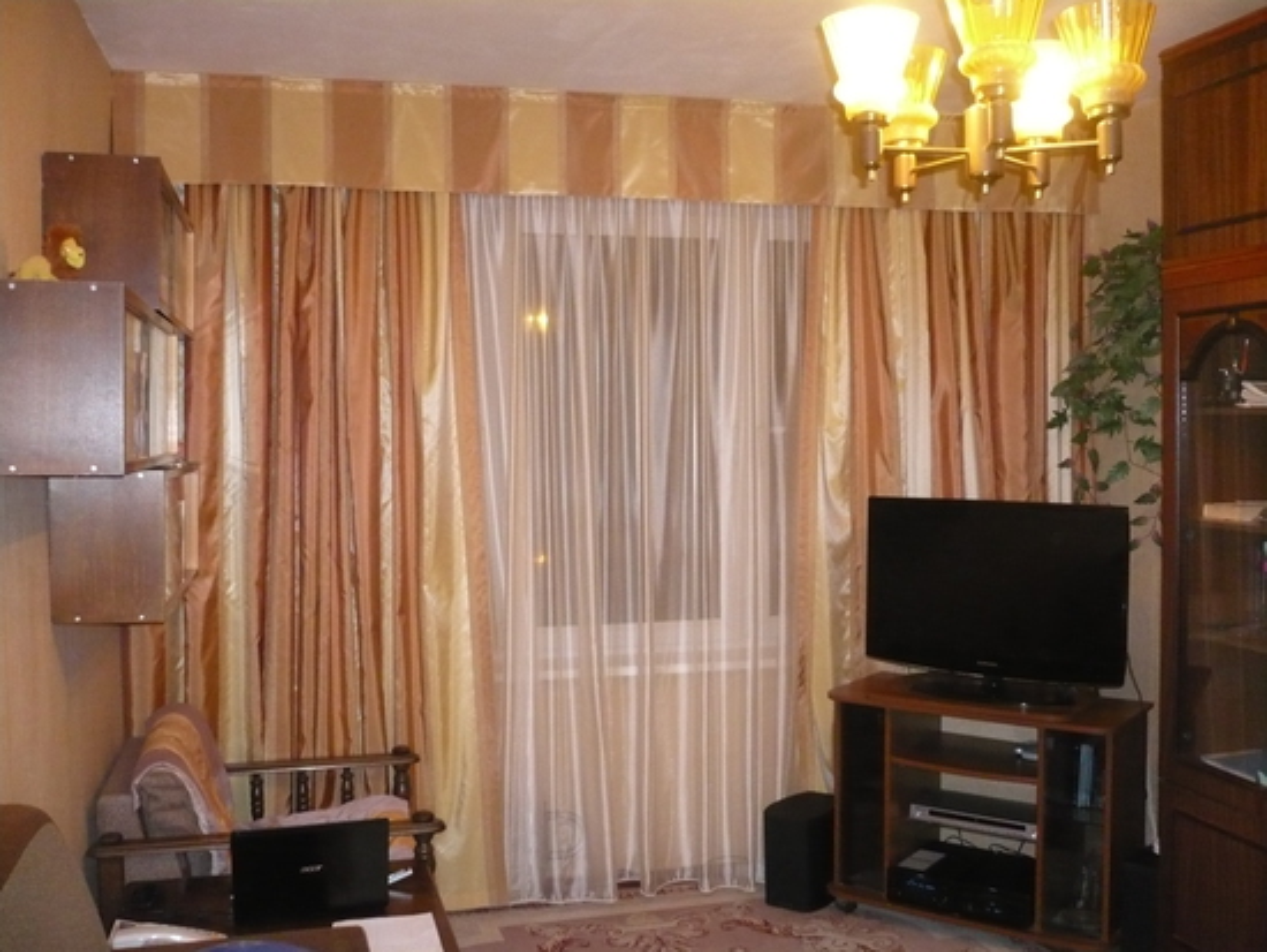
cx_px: 634
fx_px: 1282
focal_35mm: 35
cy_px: 476
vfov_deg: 40.7
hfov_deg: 52.6
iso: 500
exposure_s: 1/30
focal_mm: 5.8
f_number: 2.8
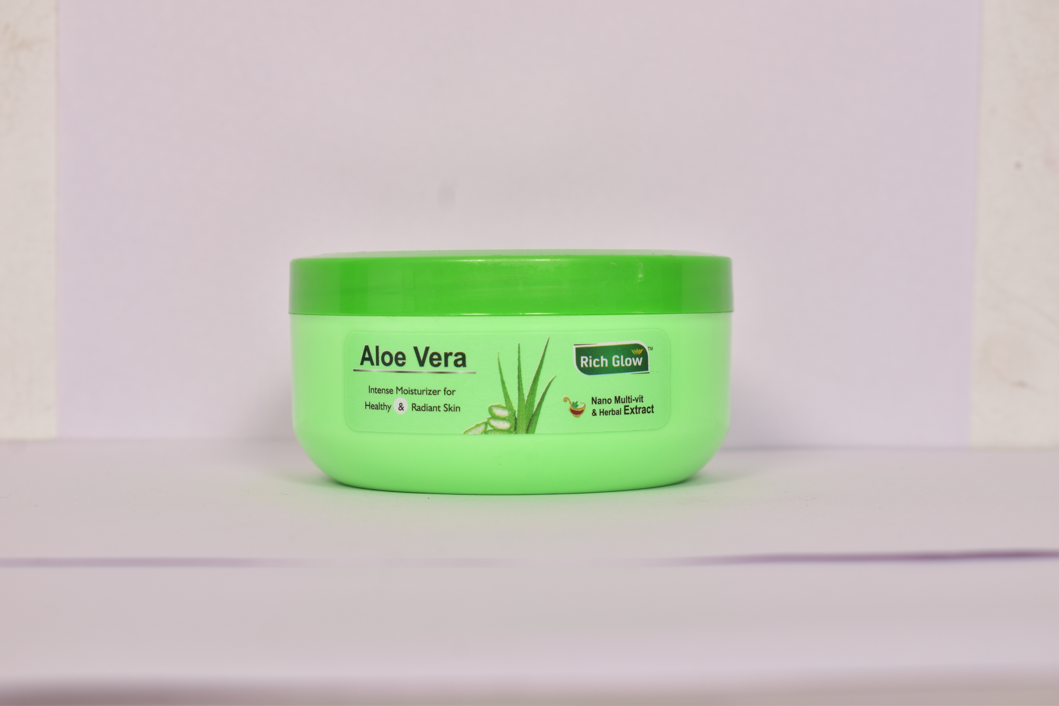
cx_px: 530
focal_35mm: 82
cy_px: 353
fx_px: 2427
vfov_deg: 16.6
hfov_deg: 24.6
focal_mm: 55
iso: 200
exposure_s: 1/125
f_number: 7.1
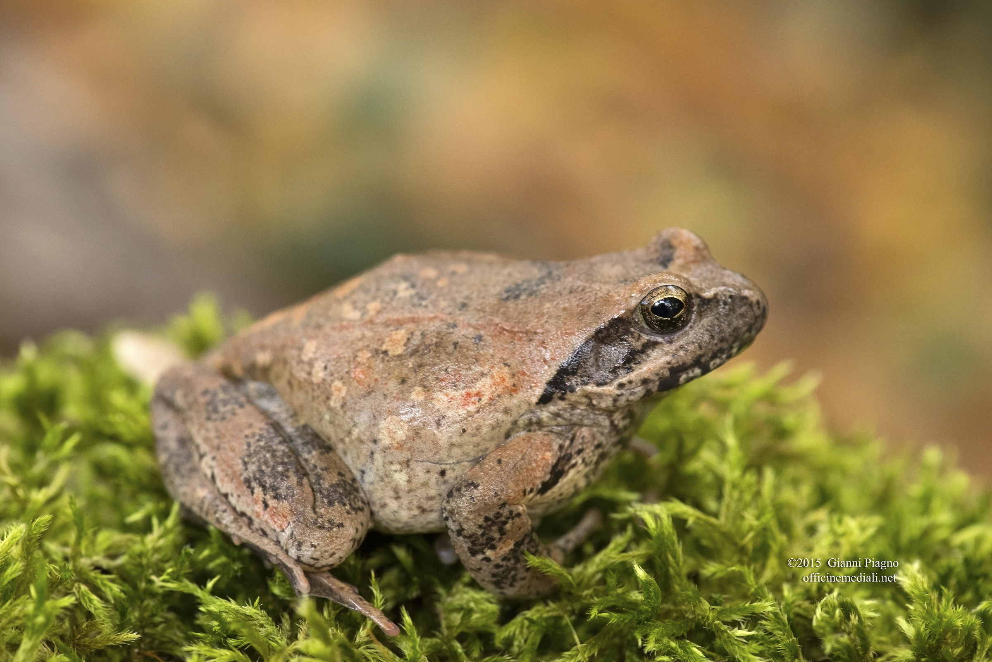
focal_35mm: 105
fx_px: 2894
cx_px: 496
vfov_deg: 13.1
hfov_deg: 19.4
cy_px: 331
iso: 3200
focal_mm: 105
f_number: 8
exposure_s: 1/80
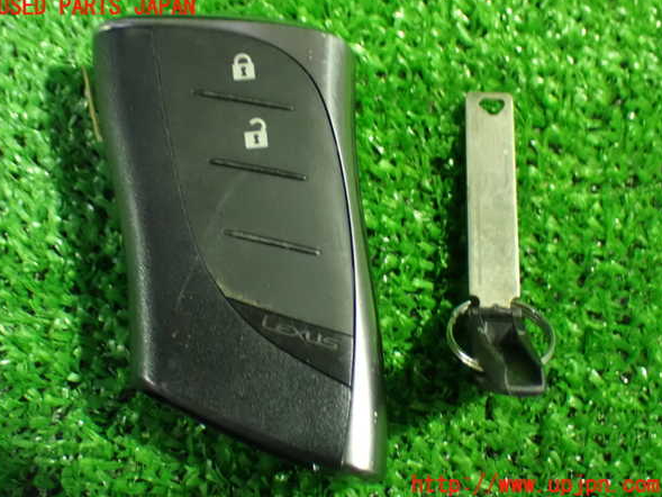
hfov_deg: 34.9
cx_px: 328
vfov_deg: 26.6
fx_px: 1052
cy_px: 246
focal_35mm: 55
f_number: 3.3
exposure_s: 1/15
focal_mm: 9.65
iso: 1600
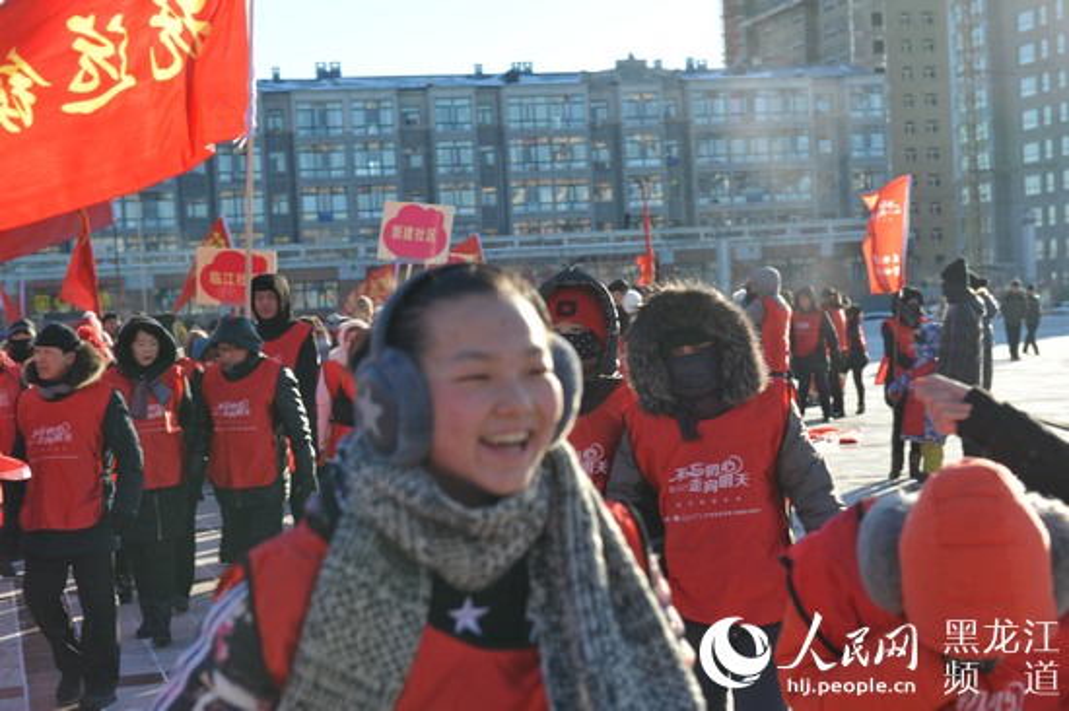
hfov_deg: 28.9
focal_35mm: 70
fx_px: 2077
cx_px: 534
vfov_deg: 19.4
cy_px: 356
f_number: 7.1
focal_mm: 70
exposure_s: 1/320
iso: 200
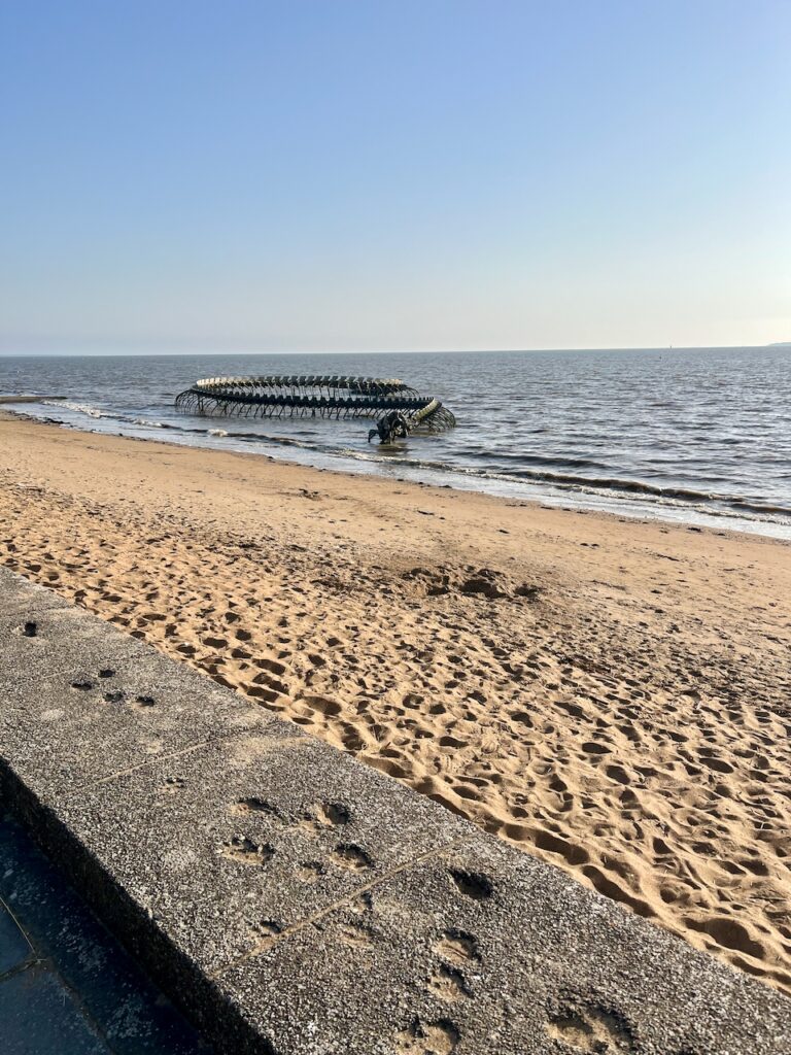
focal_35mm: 26
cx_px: 396
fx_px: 792
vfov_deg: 67.3
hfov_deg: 53.1
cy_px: 528
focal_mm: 5.1
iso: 50
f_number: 1.6
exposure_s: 1/4149
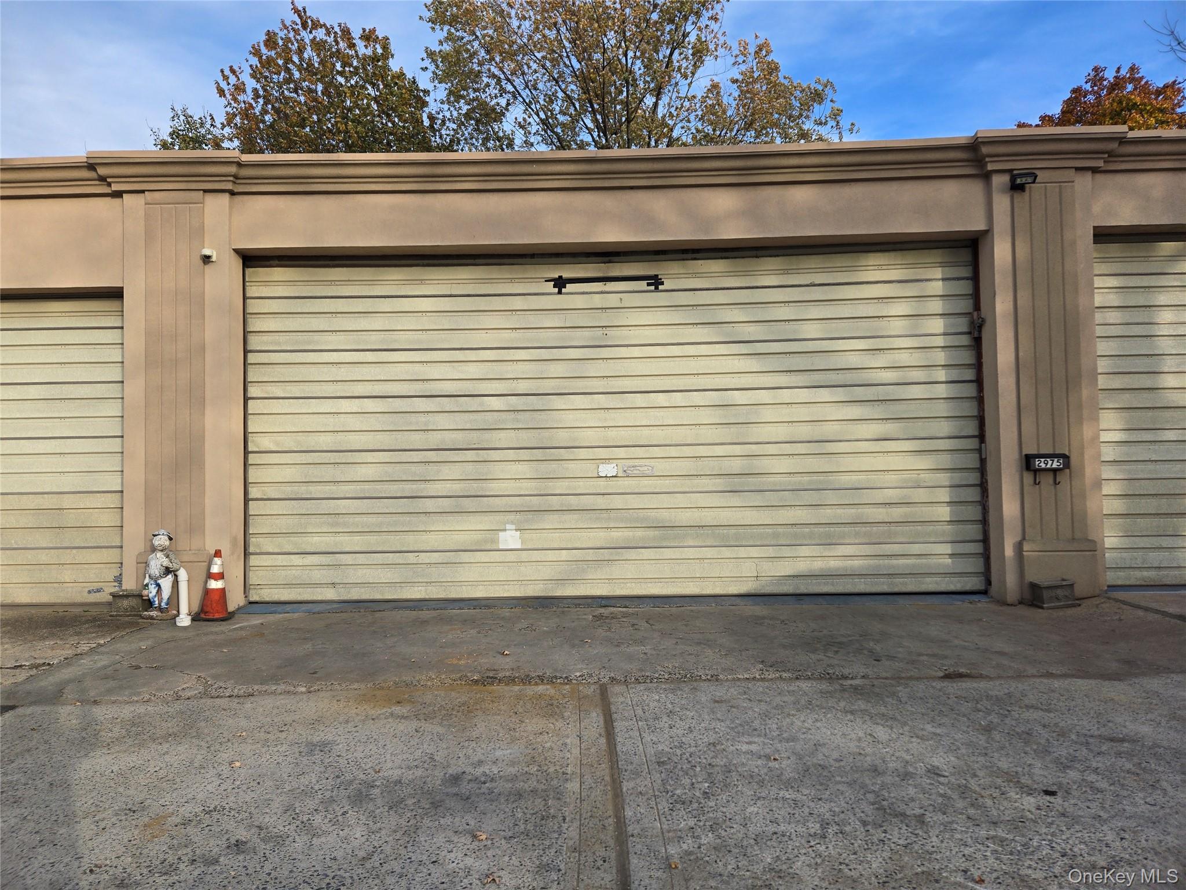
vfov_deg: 58.9
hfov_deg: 73.9
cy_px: 445
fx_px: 788
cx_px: 593
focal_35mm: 23
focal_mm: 5.4
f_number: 1.8
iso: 25
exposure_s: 1/746
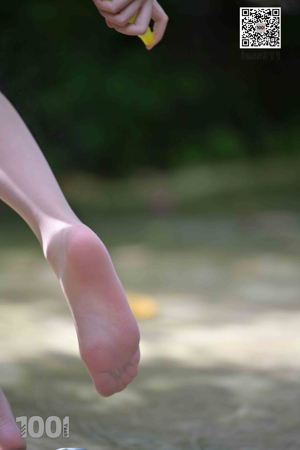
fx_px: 2312
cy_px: 225
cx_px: 150
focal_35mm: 185
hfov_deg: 7.4
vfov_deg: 11.1
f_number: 2.8
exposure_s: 1/400
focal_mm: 185
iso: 160
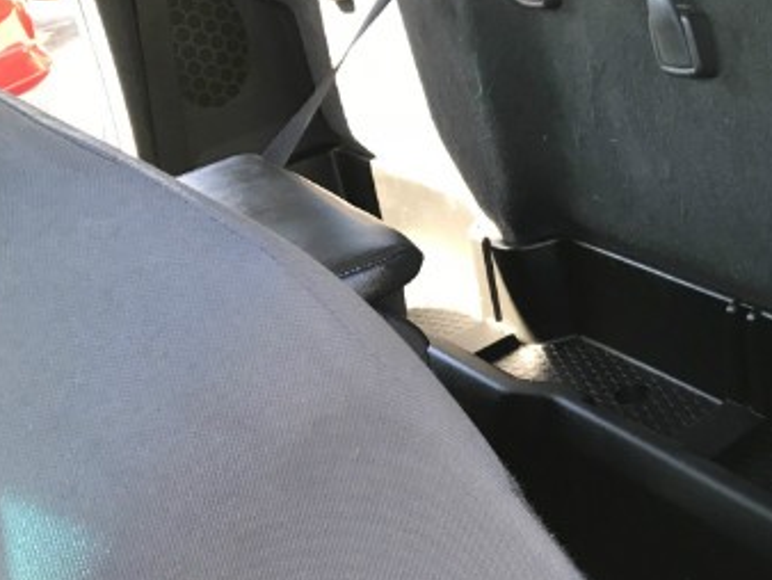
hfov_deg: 33.9
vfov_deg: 27.6
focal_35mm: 53
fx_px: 1183
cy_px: 297
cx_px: 715
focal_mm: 3.99
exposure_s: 1/30
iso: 25
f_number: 1.8
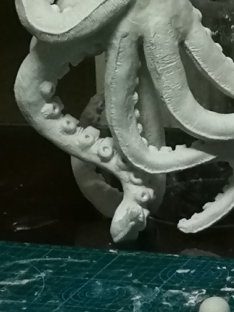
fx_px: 1740
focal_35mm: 193
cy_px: 7
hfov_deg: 7.7
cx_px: 214
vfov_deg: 10.2
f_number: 2.2
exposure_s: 1/20
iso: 640
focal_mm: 3.95
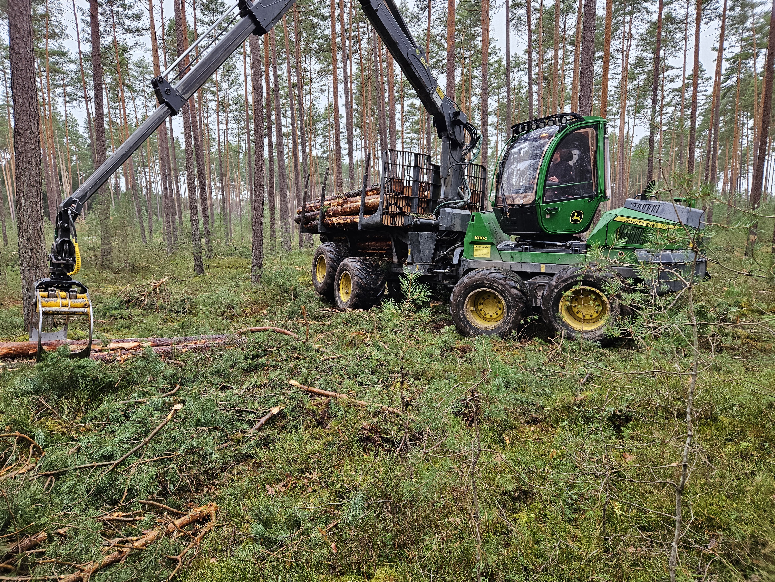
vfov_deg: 58.9
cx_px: 388
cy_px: 291
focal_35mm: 23
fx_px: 515
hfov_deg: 73.9
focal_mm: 5.4
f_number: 1.8
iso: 160
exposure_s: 1/100
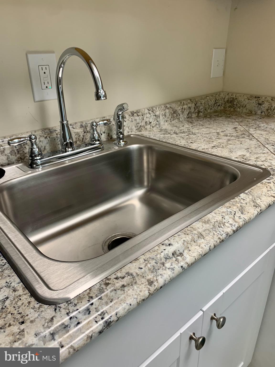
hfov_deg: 53.1
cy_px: 184
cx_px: 138
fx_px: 275
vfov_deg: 67.3
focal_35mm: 26
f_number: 1.8
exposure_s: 1/60
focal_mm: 4.25
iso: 64
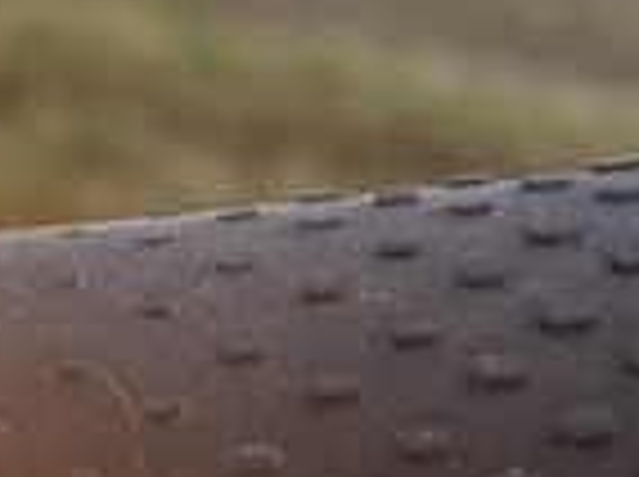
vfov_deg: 9.1
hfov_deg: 11.7
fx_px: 2985
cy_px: 464
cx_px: 954
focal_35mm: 162
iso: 50
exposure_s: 1/229
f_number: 1.8
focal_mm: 5.54
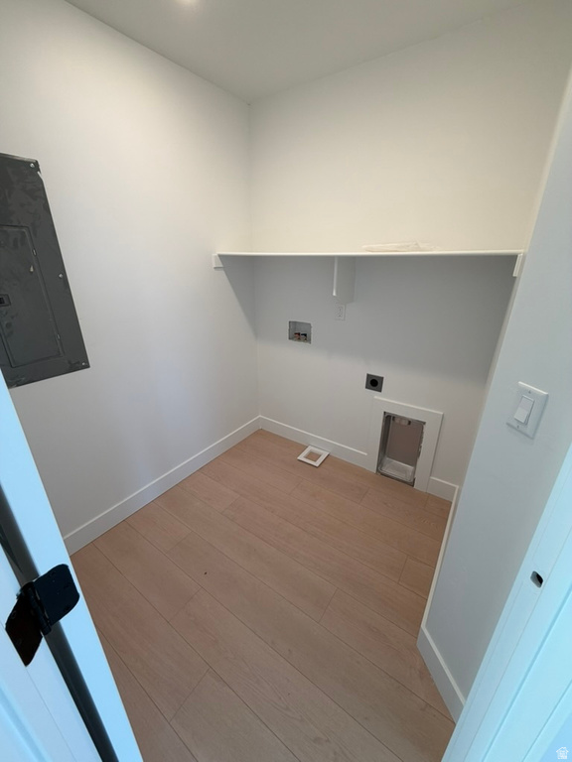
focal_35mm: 14
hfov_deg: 85.7
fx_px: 308
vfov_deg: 102.1
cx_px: 286
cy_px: 381
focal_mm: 2.22
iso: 100
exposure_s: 1/120
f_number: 2.2
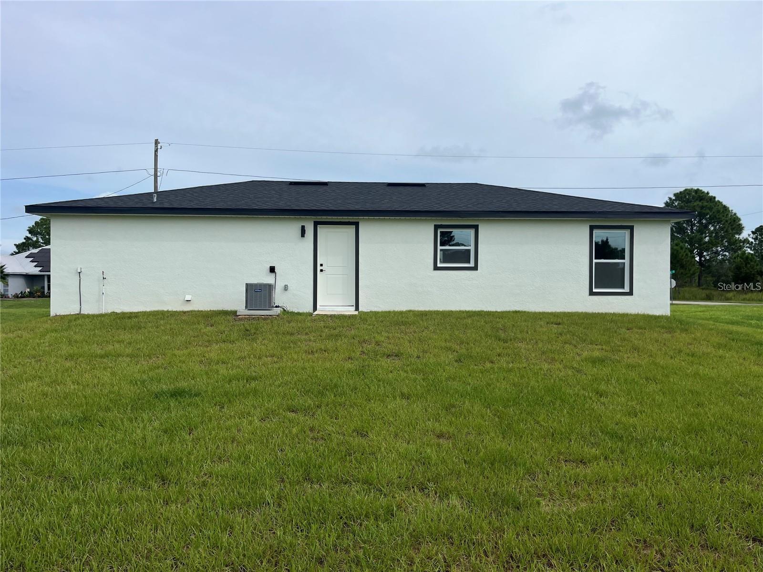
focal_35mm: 26
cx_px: 382
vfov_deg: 53.1
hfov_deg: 67.3
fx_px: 573
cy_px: 286
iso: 50
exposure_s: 1/4651
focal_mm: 5.1
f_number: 1.6
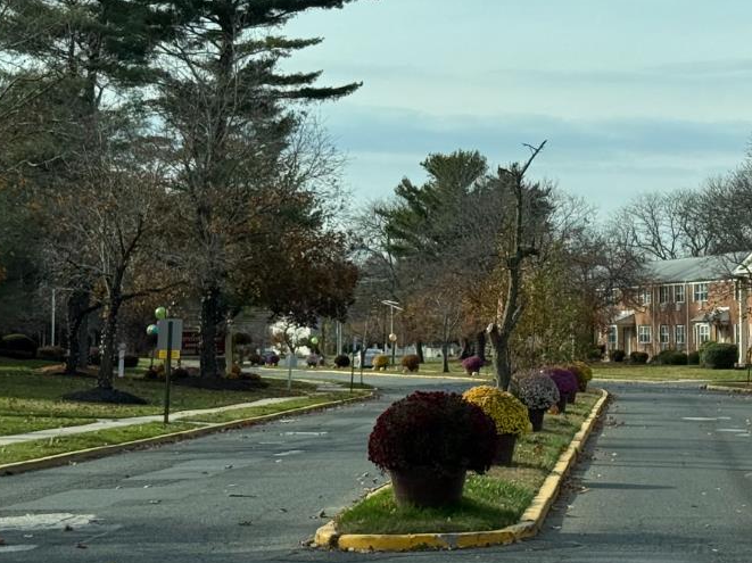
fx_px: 2367
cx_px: 587
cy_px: 145
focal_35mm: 109
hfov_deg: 17.9
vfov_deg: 13.5
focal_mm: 6.76
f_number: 1.78
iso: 64
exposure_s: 1/4098
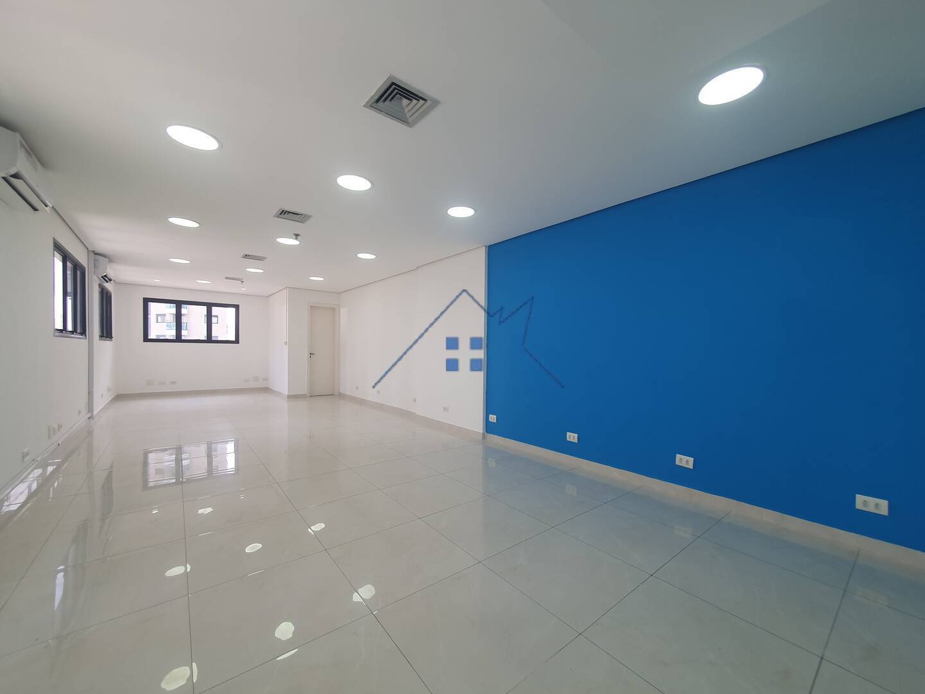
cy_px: 347
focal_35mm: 13
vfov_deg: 89.9
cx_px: 462
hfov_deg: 106.2
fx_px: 347
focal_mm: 1.8
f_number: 2.2
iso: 50
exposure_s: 1/60
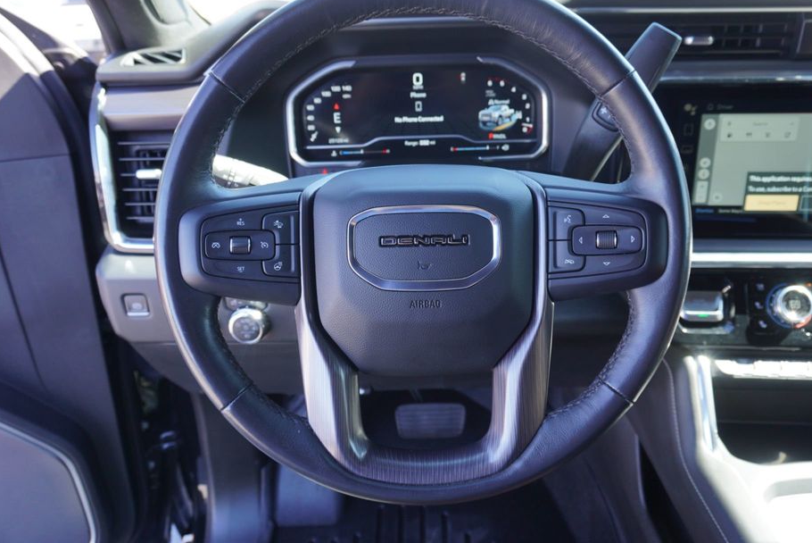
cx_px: 424
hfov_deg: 67.3
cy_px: 248
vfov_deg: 47.9
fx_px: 609
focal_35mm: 27
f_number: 4
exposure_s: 1/60
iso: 160
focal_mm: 16
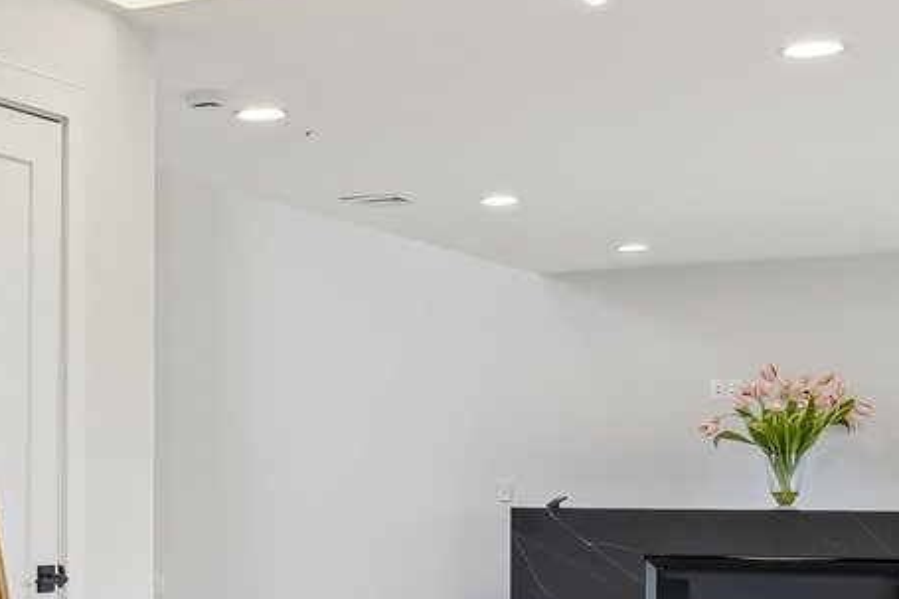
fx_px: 1797
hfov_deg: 26.7
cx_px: 22
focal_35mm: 72
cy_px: 511
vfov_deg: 18.7
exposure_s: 1/40
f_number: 8
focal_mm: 16
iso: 400
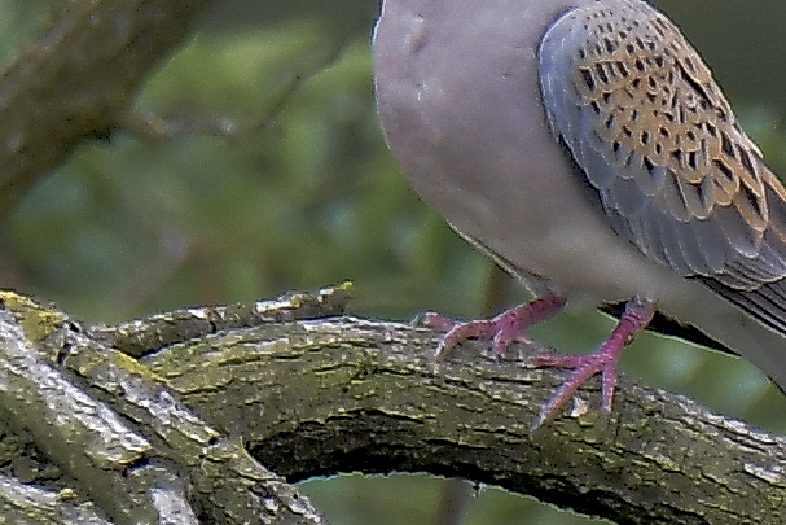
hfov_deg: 0.8
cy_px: 76
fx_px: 58043
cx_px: 369
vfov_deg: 0.5
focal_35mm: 2658
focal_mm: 600
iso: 640
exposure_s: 1/500
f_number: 6.3
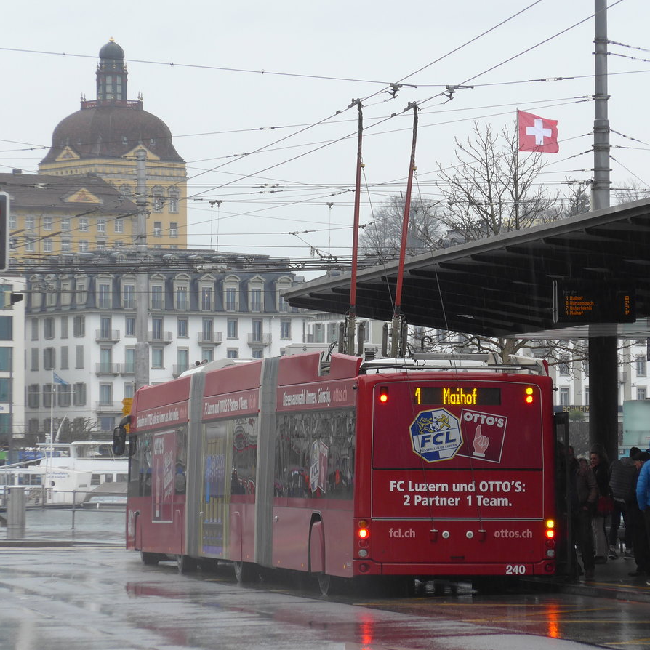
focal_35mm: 197
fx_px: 4185
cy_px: 326
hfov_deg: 8.9
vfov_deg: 8.9
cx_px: 377
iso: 160
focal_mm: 32.3
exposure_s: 1/100
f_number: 5.6
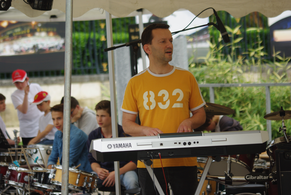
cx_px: 146
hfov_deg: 13.7
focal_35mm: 150
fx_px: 1214
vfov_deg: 9.2
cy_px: 98
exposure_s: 1/750
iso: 200
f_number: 4
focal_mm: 100
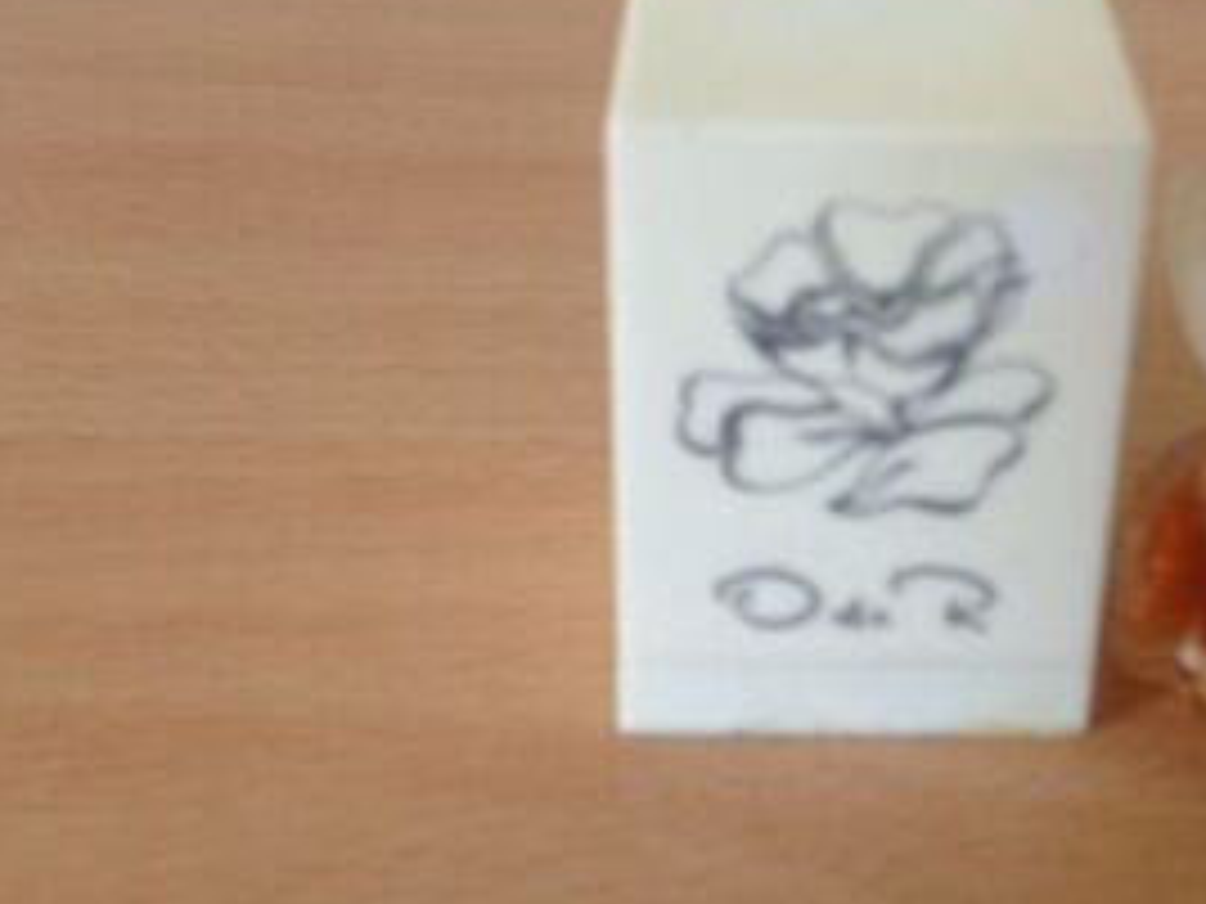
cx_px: 886
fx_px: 2056
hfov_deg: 32.2
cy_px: 315
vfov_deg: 24.7
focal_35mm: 59
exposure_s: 1/20
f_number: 2.4
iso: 125
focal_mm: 4.13
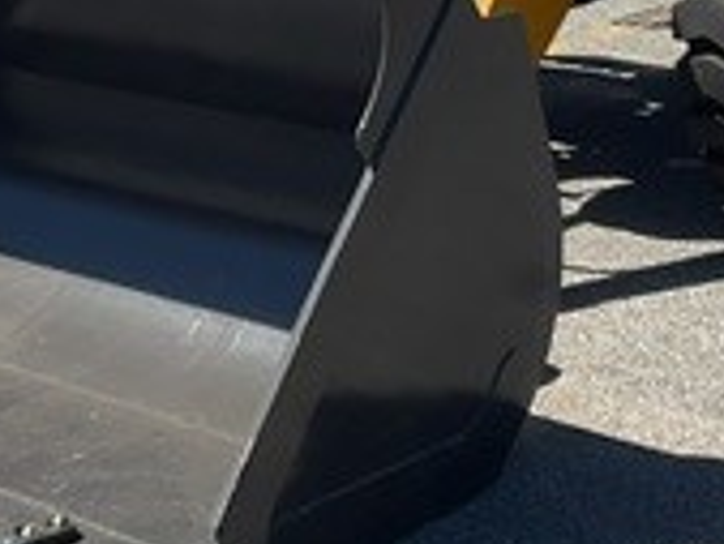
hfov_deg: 17.9
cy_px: -184
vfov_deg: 13.0
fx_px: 2302
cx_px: 390
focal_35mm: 110
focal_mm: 3
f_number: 1.8
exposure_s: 1/1675
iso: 16
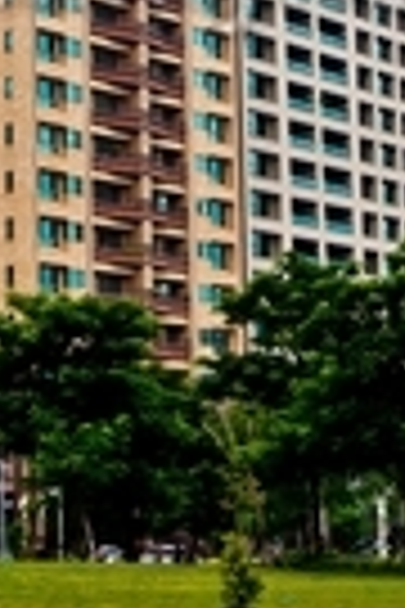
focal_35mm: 145
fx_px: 2447
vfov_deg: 13.8
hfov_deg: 9.5
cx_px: 284
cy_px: -95
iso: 400
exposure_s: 1/640
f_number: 8
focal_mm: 28
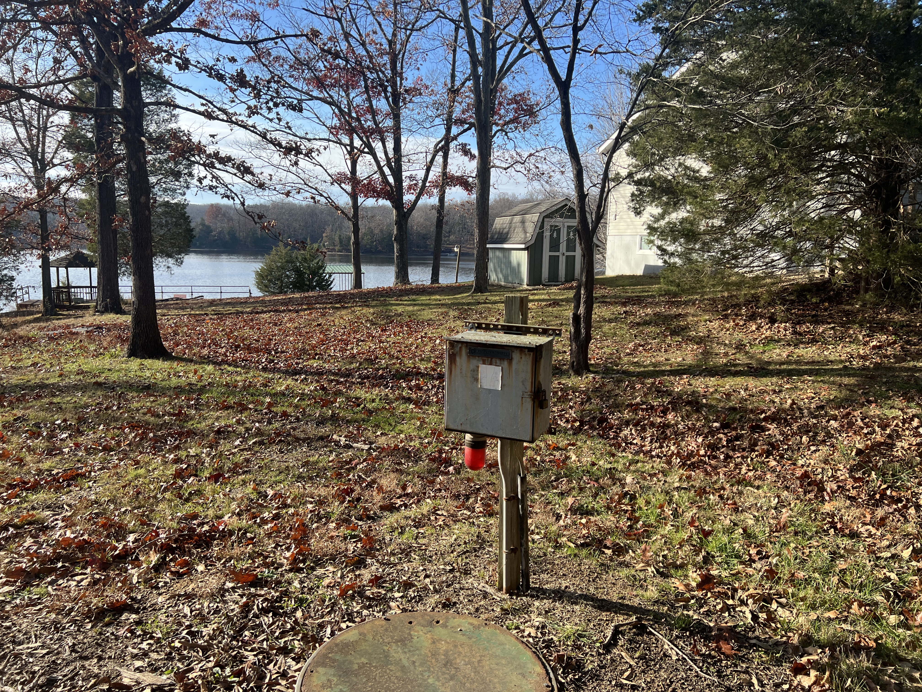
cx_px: 461
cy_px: 346
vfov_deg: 53.1
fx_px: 693
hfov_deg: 67.3
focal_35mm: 26
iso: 50
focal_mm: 5.7
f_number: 1.5
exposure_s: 1/1621
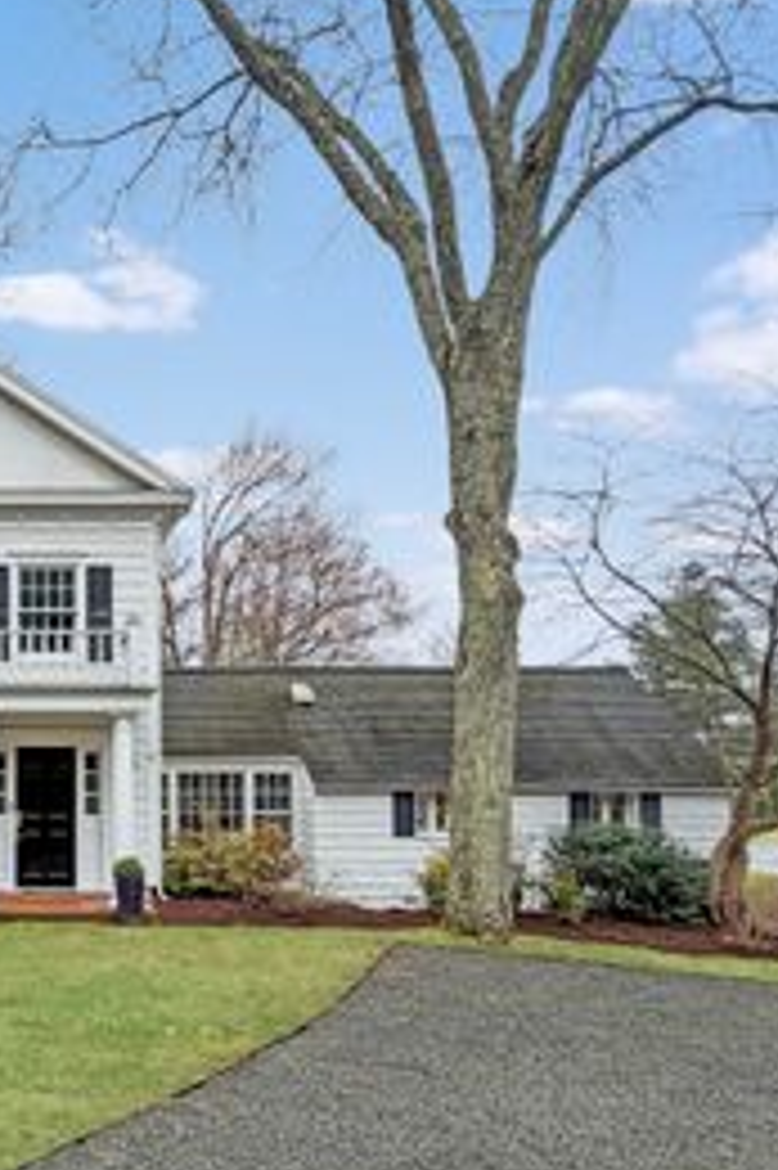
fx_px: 909
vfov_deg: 64.8
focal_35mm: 28
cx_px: 63
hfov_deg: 42.2
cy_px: 709
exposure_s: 1/502
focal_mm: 2.22
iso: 50
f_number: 2.2
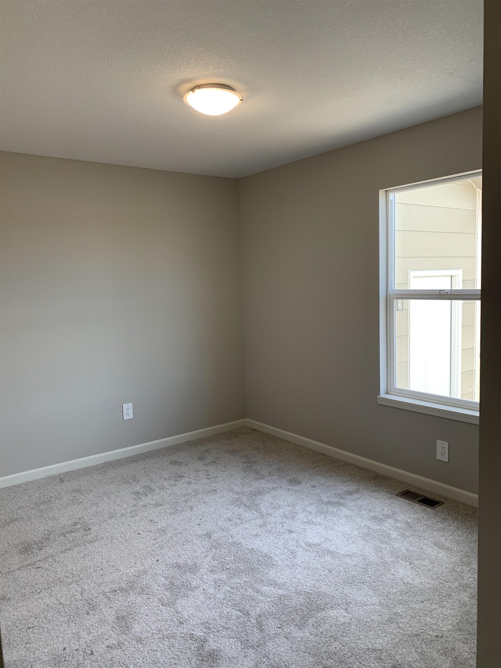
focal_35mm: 26
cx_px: 250
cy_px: 334
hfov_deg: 53.1
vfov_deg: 67.3
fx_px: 502
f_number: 1.8
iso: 100
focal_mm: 4.25
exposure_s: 1/109
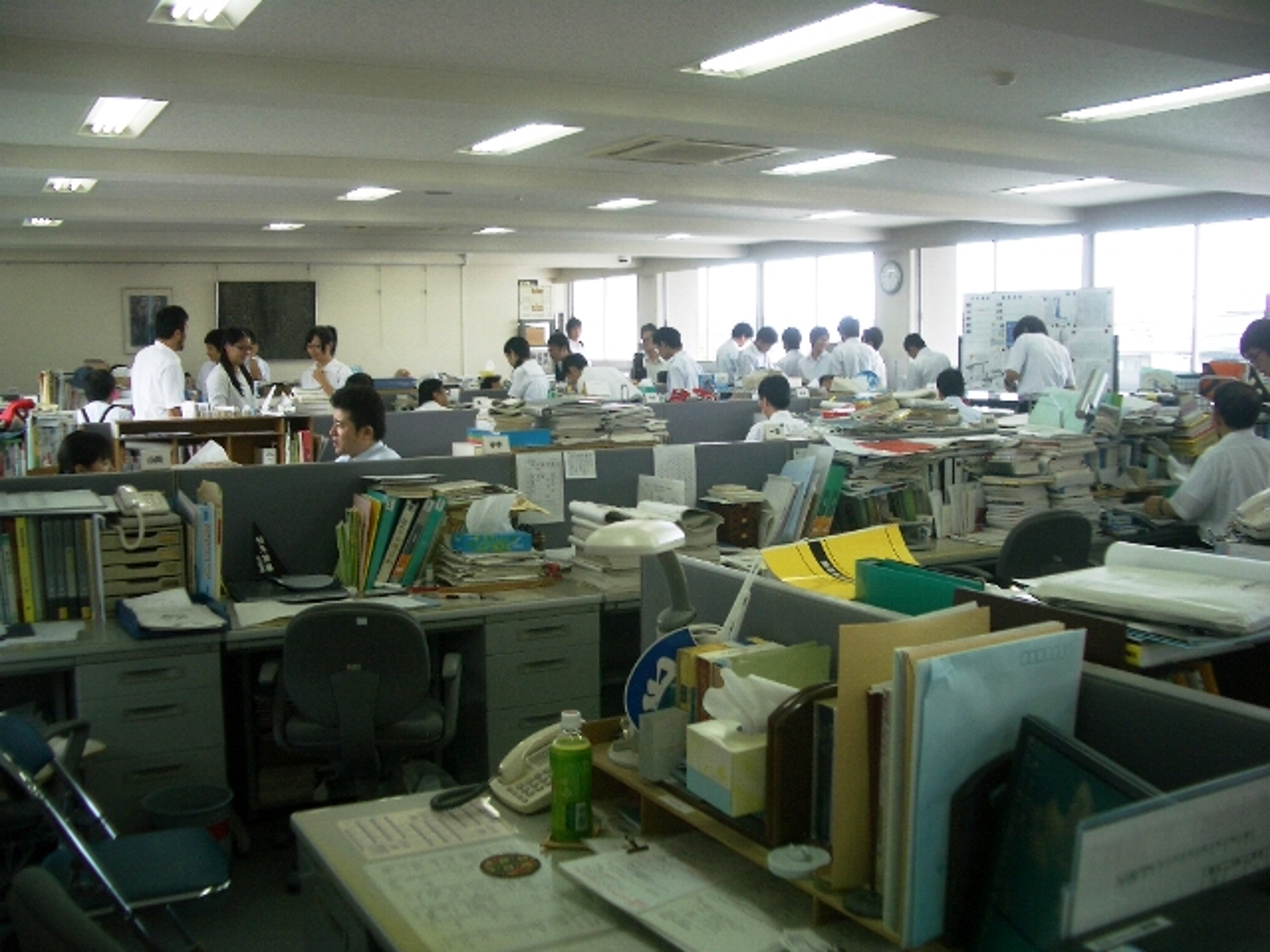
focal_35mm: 35
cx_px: 635
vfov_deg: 40.7
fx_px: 1284
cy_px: 476
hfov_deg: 52.6
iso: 50
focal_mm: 5.8
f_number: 2.6
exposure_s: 1/80
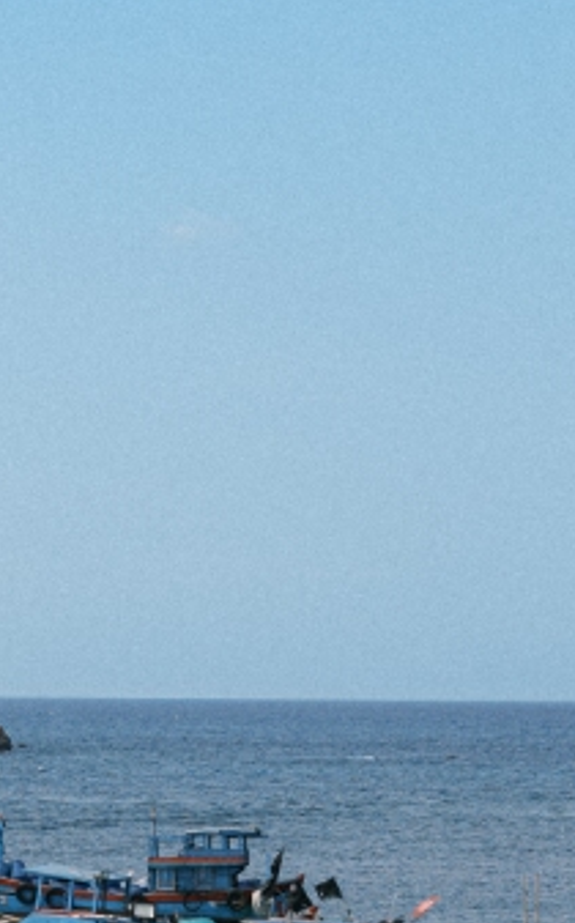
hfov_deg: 7.7
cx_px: -41
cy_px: 629
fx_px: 4272
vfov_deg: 12.3
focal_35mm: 170
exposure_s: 1/1000
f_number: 5
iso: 200
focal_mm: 45
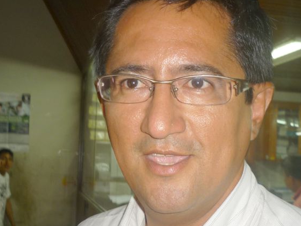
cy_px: 146
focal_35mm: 59
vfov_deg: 24.7
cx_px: 164
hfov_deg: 32.7
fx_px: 513
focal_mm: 5.5
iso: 100
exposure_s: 1/30
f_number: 2.8
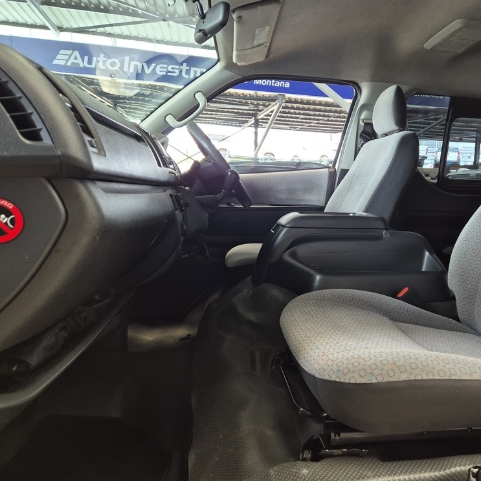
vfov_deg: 57.3
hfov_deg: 56.3
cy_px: 241
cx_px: 313
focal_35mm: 28
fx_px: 440
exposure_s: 1/100
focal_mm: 5.4
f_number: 1.8
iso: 200
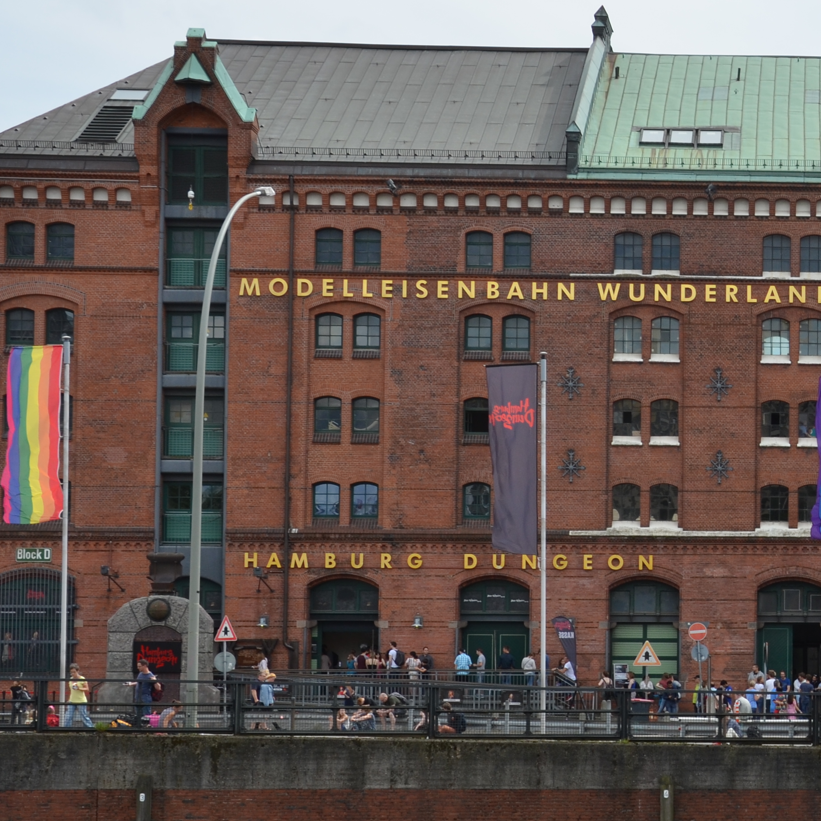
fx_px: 2576
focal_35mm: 96
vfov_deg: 18.1
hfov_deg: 17.3
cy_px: 501
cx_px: 970
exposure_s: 1/250
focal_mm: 28
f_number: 8
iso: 140
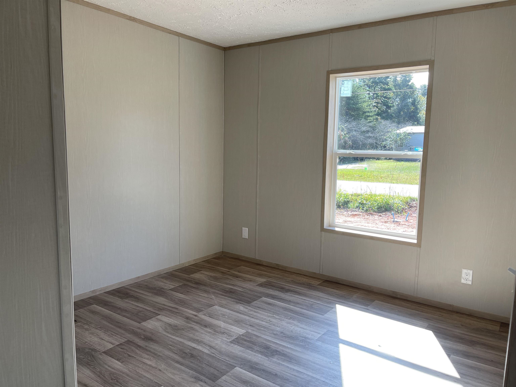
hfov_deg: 69.4
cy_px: 194
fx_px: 373
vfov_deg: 54.9
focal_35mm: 25
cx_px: 258
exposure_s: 1/146
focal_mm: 5.1
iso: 32
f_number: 1.6
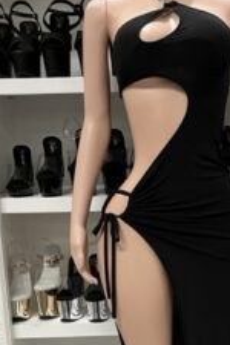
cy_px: 305
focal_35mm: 72
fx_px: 690
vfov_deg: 27.2
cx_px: 186
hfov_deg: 18.7
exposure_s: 1/60
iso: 160
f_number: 1.6
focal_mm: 5.1
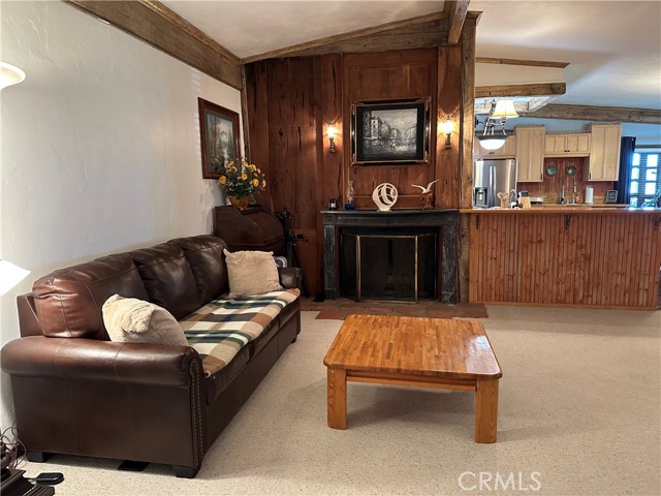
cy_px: 248
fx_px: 458
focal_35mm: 24
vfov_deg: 56.8
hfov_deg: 71.6
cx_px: 330
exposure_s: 1/60
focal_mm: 6.86
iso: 500
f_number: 1.78
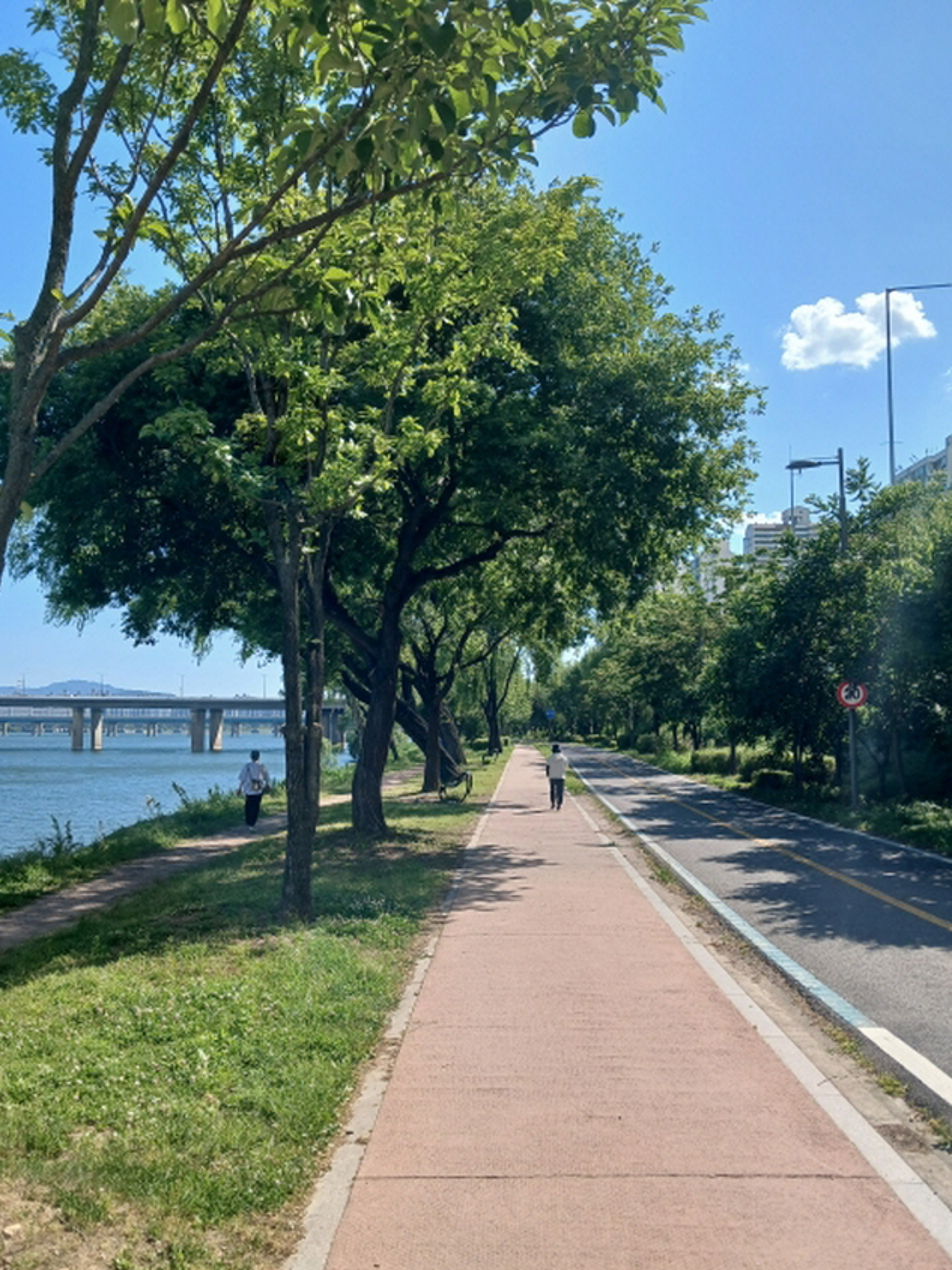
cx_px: 496
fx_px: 1063
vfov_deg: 61.6
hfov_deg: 48.2
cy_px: 658
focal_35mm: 29
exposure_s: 1/601
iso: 20
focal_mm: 4
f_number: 1.8
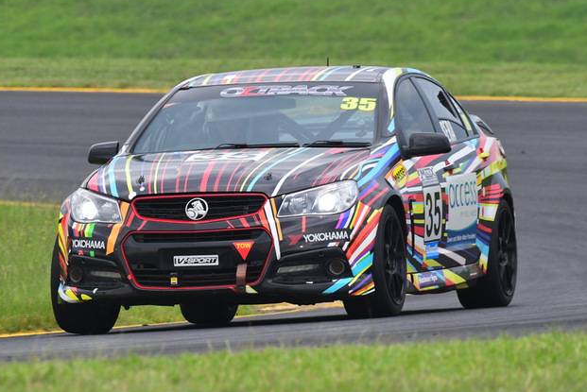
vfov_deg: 1.7
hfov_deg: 2.5
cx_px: 234
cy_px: 163
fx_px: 13233
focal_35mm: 811
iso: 1000
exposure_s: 1/640
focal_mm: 420
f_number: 10
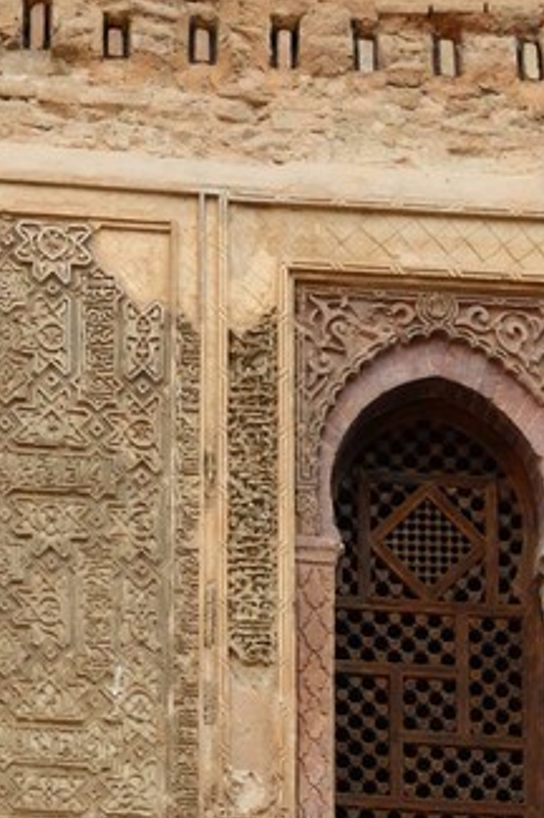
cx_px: 436
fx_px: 5360
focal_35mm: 236
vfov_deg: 8.2
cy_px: 1830
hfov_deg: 5.8
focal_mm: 48
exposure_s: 1/60
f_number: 4.5
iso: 1600
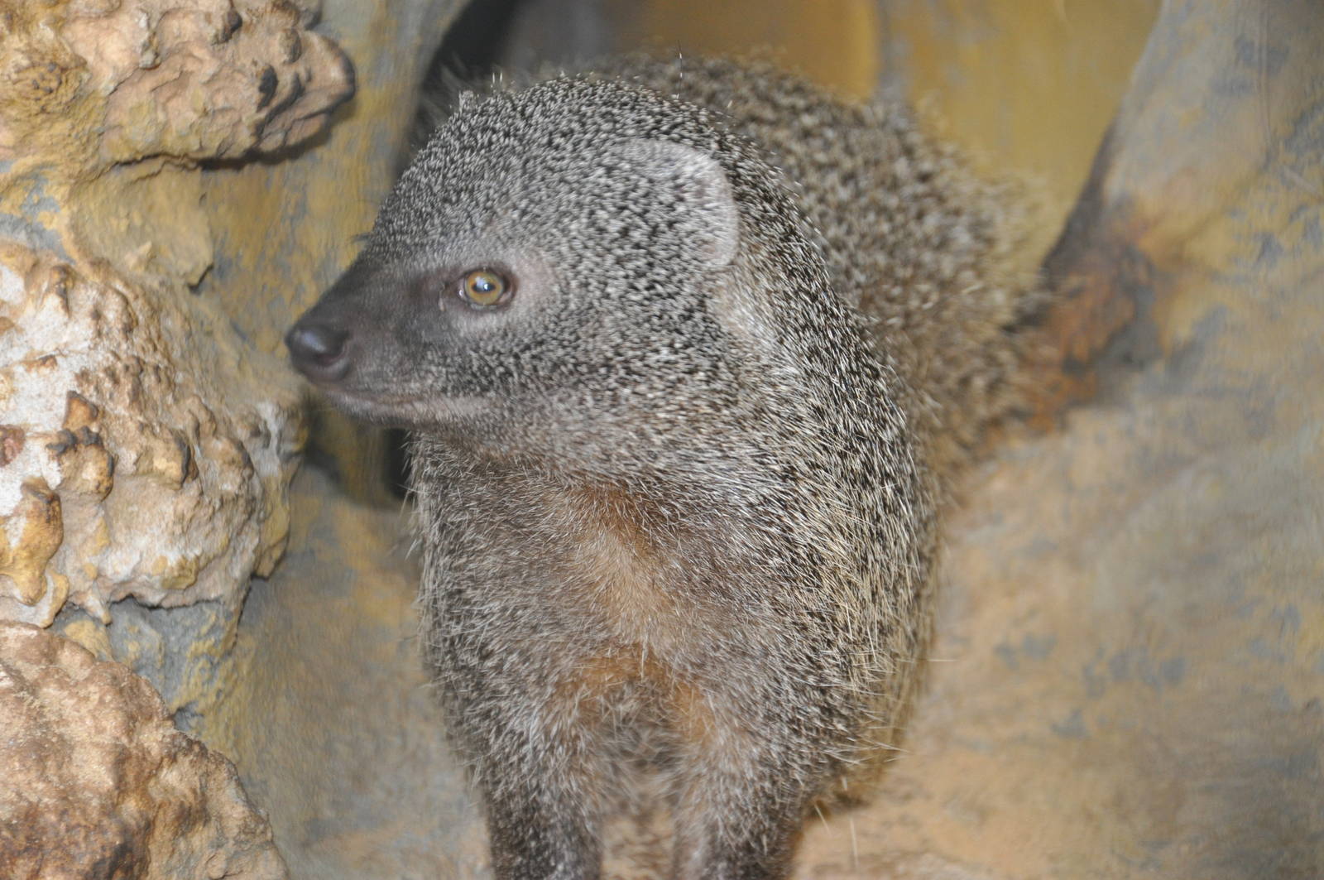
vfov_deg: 8.7
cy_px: 440
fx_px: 5786
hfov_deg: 13.1
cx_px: 662
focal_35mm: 158
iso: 800
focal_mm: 105
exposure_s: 1/60
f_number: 5.6
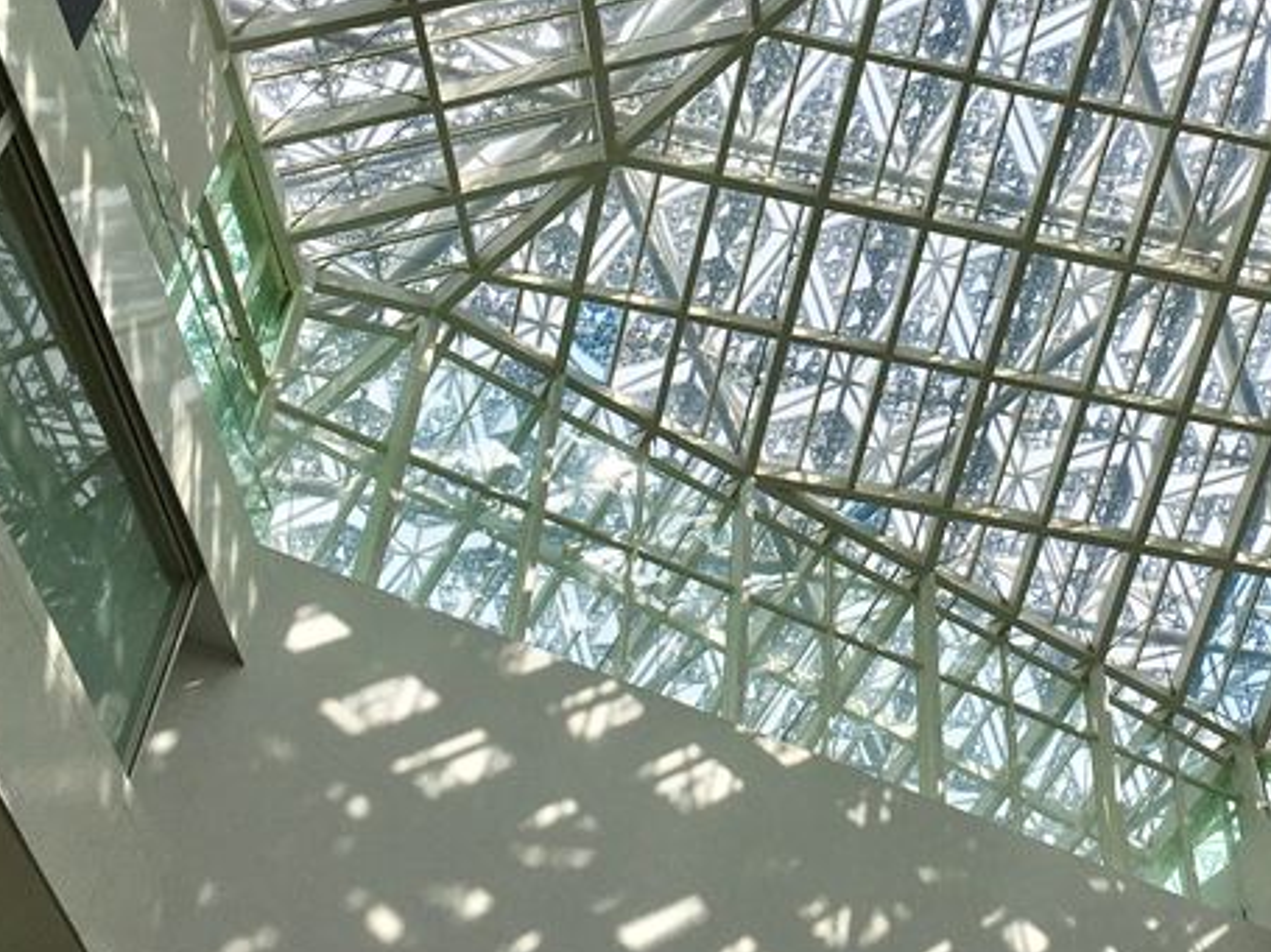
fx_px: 1872
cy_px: 195
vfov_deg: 28.0
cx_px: 874
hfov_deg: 37.0
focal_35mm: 51
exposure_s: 1/801
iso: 25
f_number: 2.2
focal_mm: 4.15
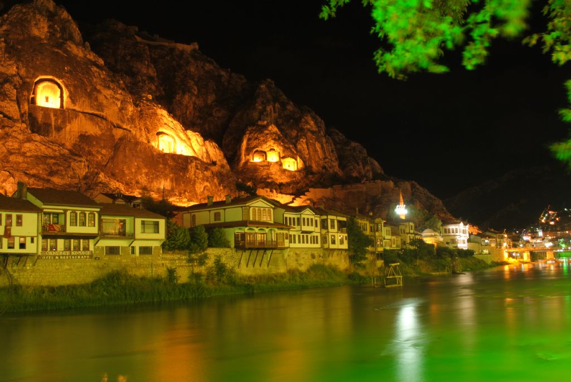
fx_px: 524
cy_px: 191
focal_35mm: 33
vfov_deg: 40.1
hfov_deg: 57.2
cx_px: 286
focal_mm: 22
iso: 200
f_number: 9
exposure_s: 15
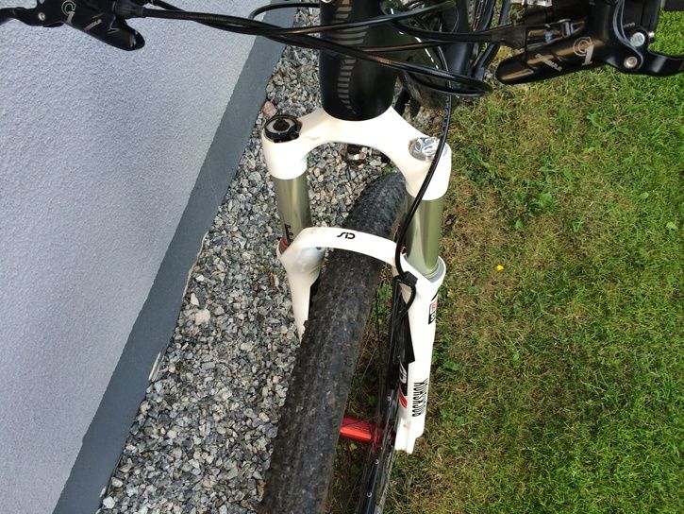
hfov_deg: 60.0
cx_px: 342
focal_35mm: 30
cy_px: 257
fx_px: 593
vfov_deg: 46.8
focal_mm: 4.12
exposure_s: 1/120
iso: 64
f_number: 2.2
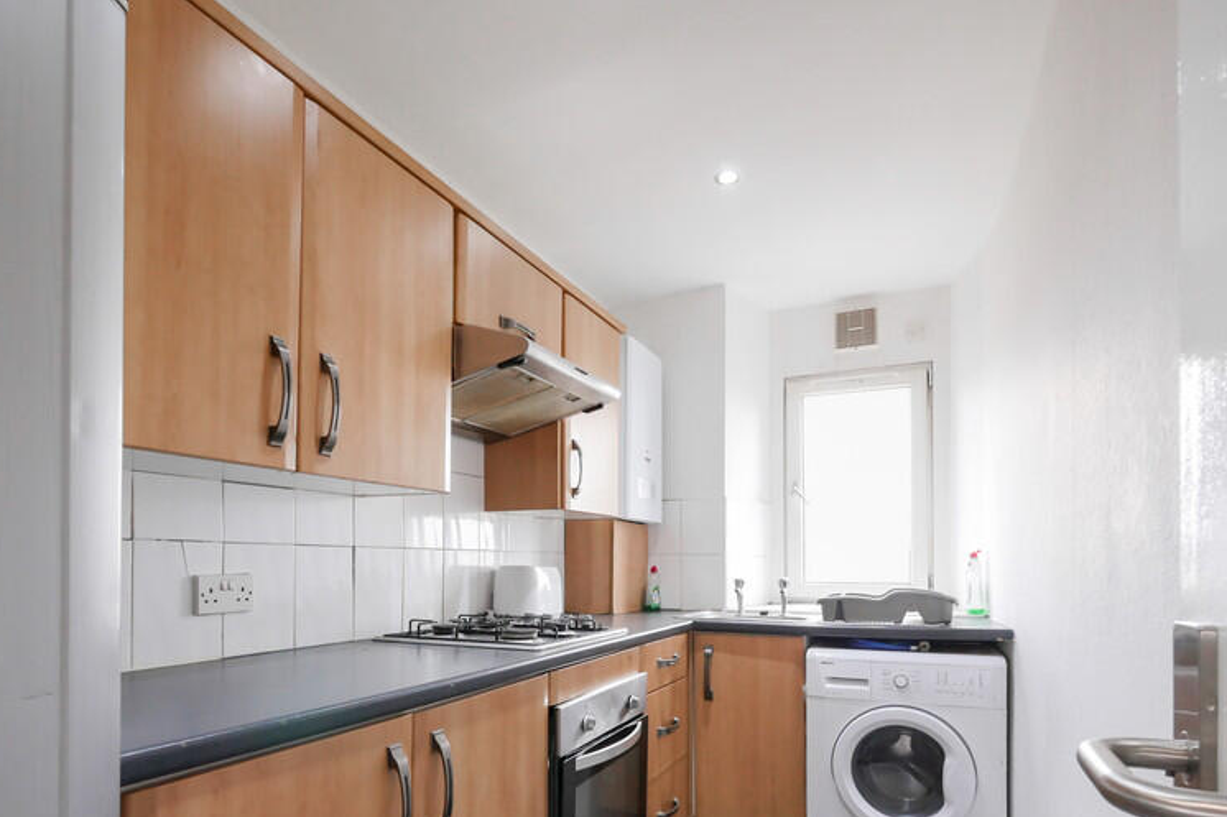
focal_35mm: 20
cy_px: 590
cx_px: 569
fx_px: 681
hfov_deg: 83.9
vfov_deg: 59.3
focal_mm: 7
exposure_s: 1/60
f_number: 4
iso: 800
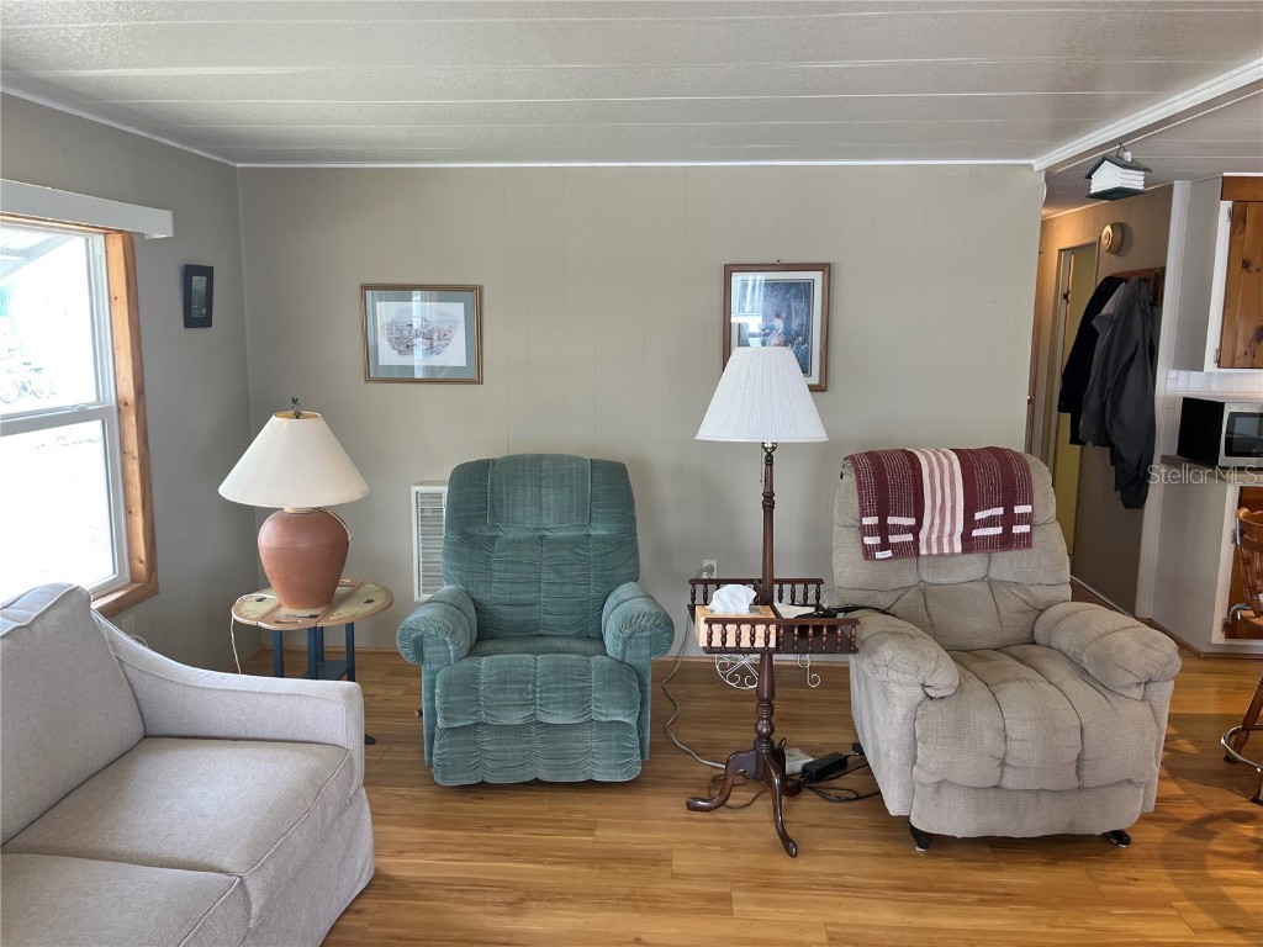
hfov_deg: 67.3
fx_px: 949
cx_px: 632
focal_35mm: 26
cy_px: 474
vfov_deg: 53.1
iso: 100
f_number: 1.6
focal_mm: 5.1
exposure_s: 1/120
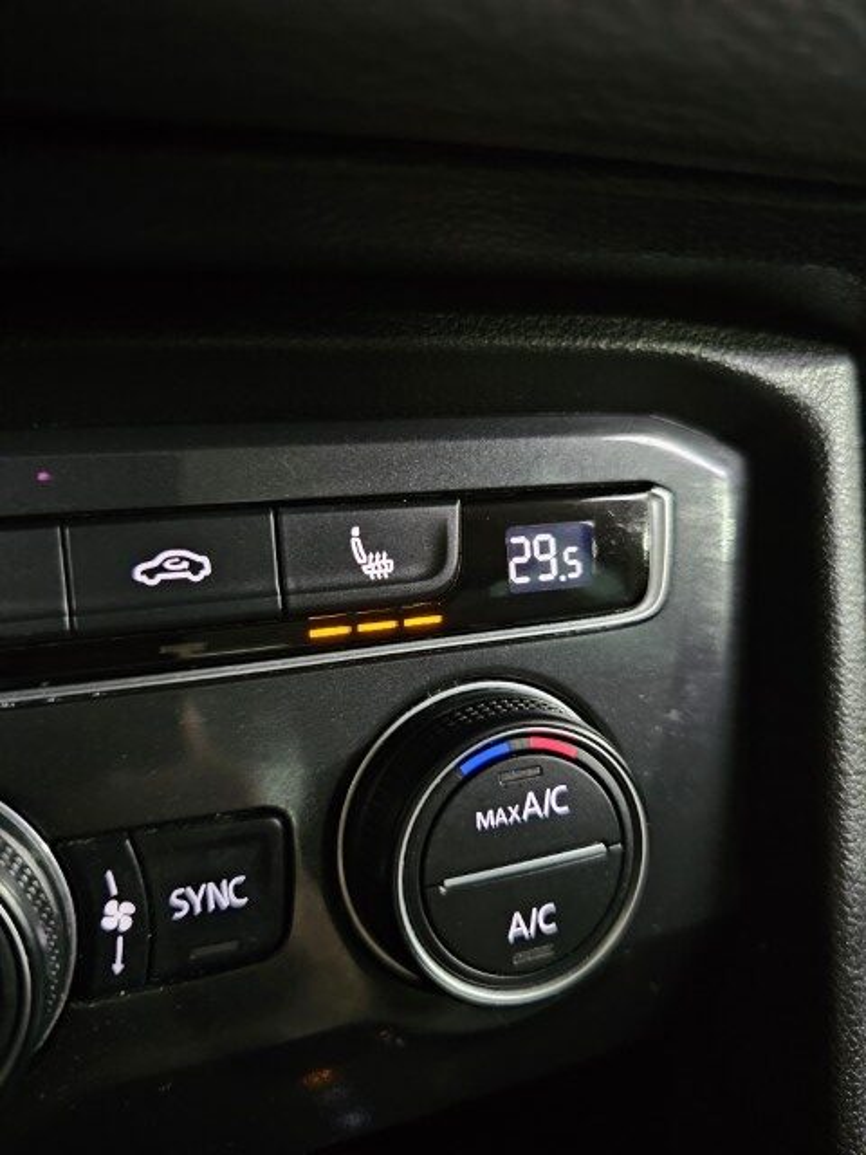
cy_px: 578
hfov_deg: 58.9
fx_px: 767
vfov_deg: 73.9
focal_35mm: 23
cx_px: 433
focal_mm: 6.3
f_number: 1.7
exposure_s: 1/20
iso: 1250
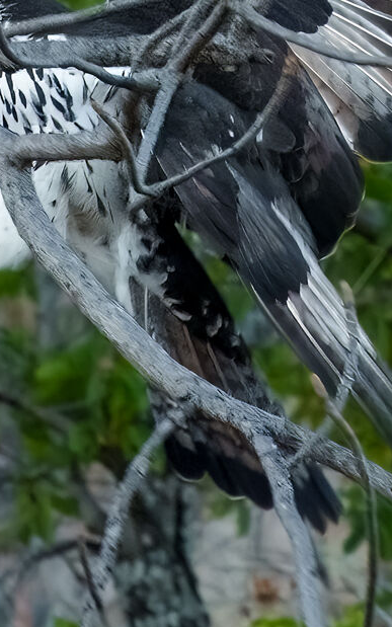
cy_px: 227
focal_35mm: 2214
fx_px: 37836
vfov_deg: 0.9
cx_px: -101
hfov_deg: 0.6
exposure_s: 1/500
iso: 2500
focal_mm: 560
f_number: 9
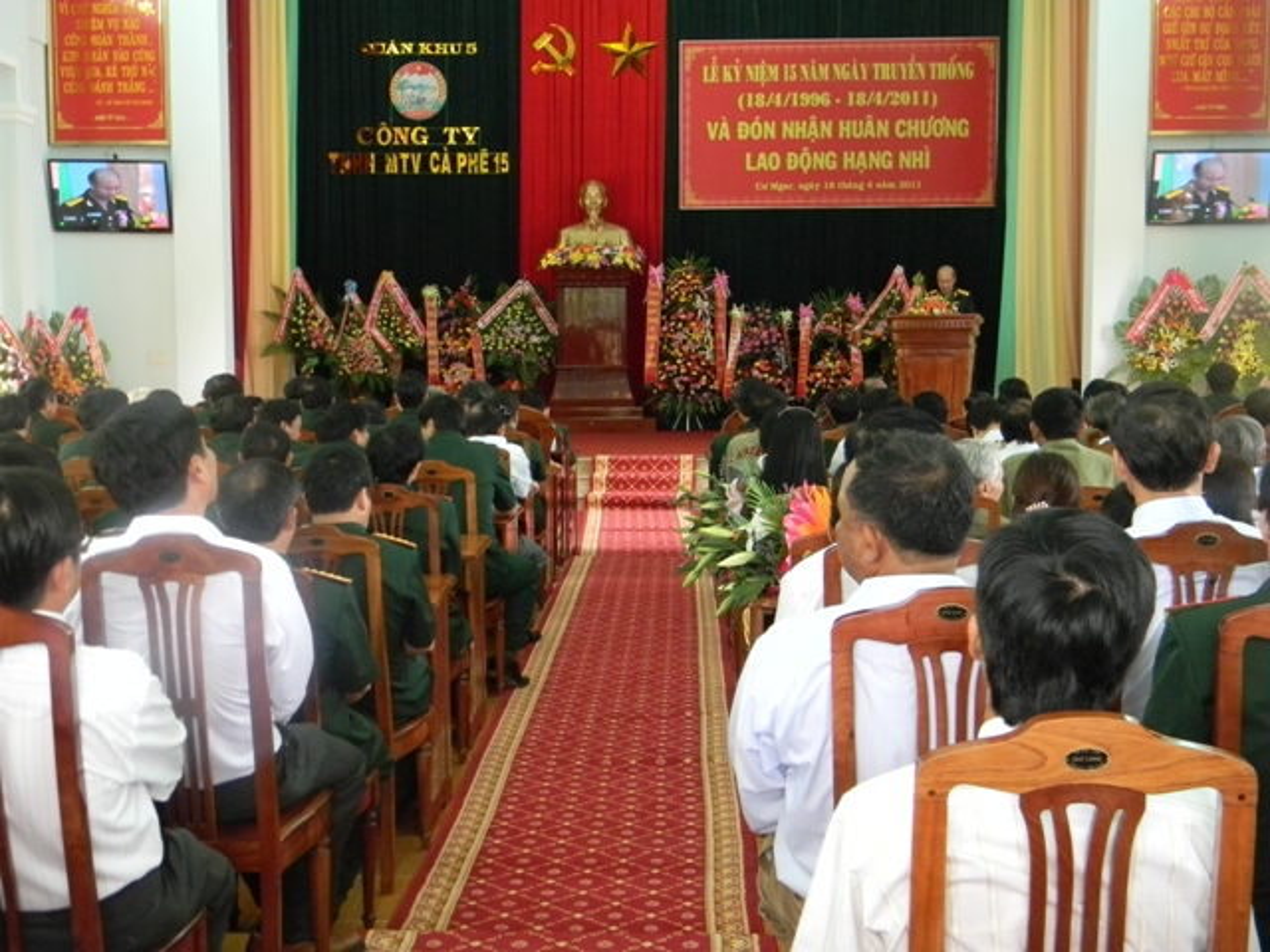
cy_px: 476
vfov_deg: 30.9
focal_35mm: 47
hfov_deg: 40.4
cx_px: 635
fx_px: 1724
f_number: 3.9
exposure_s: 1/36
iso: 400
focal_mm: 8.6
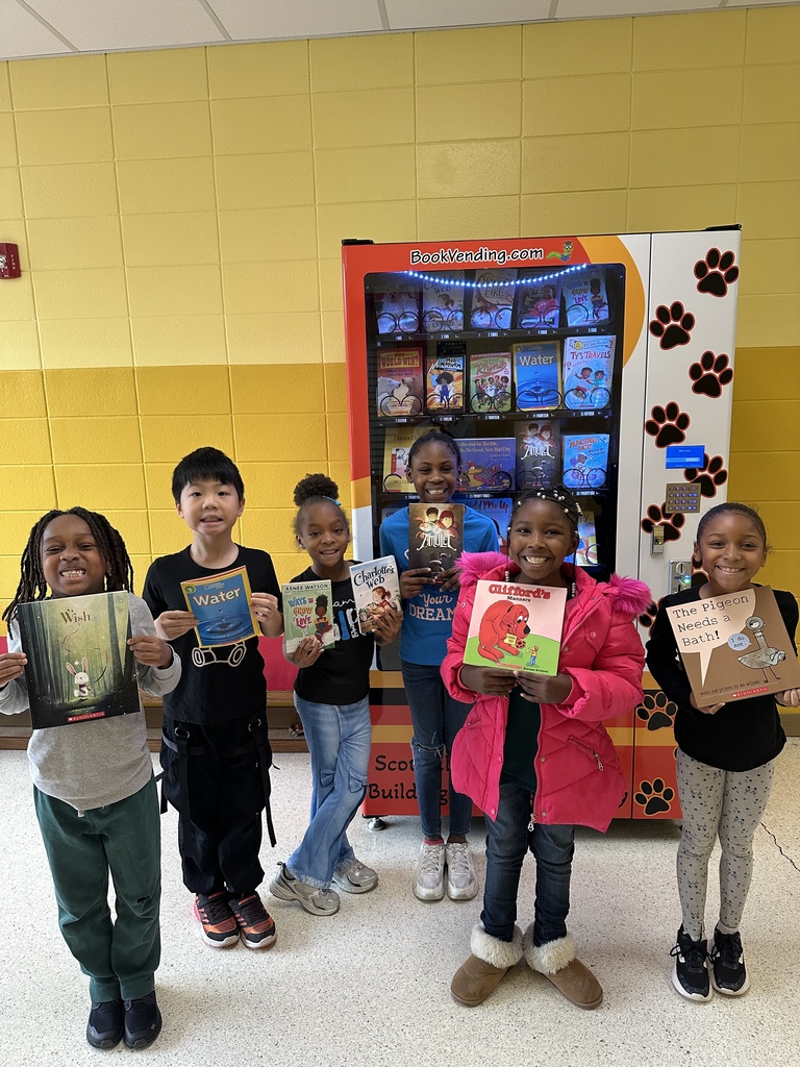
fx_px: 740
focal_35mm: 24
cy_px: 534
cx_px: 400
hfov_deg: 56.8
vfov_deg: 71.6
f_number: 1.78
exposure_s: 1/120
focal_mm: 6.86
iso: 200
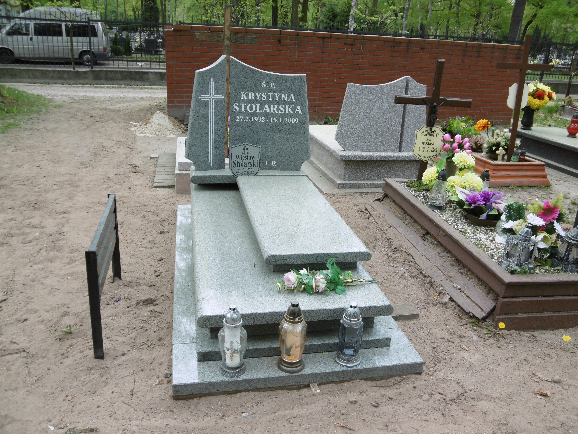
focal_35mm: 32
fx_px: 534
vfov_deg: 44.2
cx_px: 289
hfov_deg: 56.8
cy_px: 217
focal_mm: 5.8
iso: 100
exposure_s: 1/250
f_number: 3.5
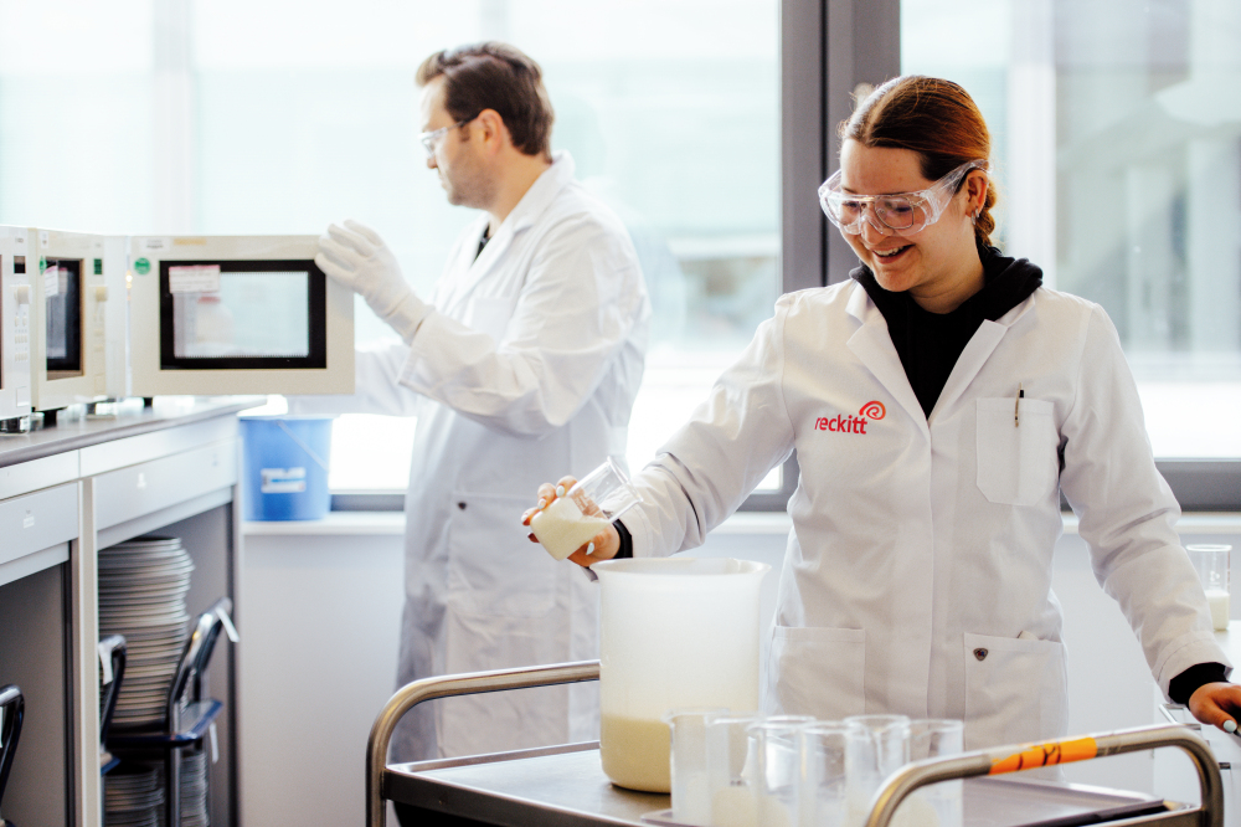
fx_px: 2895
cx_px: 620
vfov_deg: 16.3
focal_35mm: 84
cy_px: 414
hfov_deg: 24.2
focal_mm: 70
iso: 320
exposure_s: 1/250
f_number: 2.8
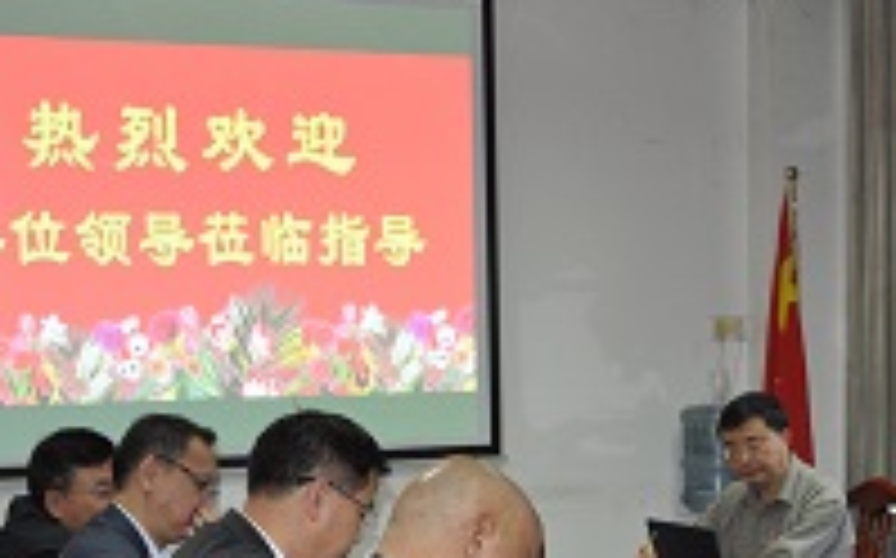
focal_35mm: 79
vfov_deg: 16.2
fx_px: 1927
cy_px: 551
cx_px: 664
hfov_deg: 25.9
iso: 800
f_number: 4
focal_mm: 24
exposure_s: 1/60
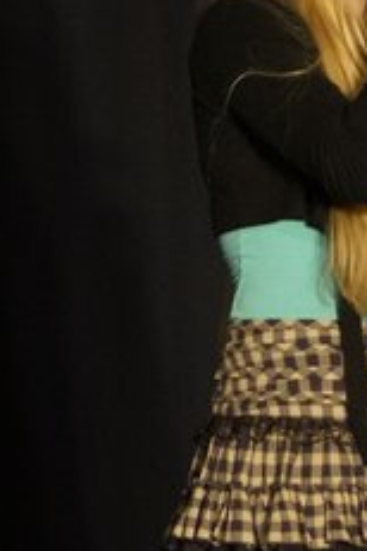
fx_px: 5994
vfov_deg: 5.3
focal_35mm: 392
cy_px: 225
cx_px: 299
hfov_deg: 3.5
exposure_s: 1/80
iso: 1600
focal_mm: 110
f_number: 5
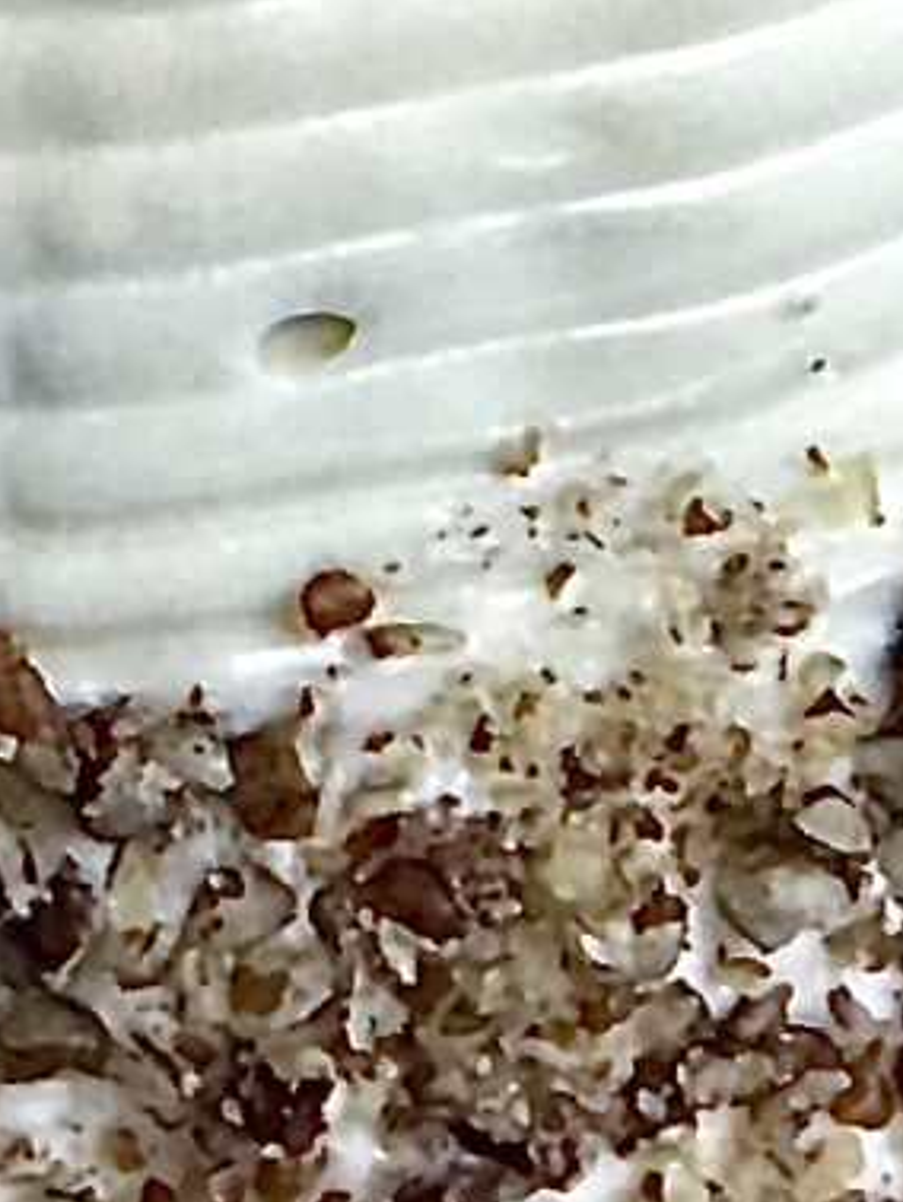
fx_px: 13411
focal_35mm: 386
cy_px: -363
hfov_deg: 3.9
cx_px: -35
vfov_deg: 5.1
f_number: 2.8
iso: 40
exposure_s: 1/50
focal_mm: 6.6
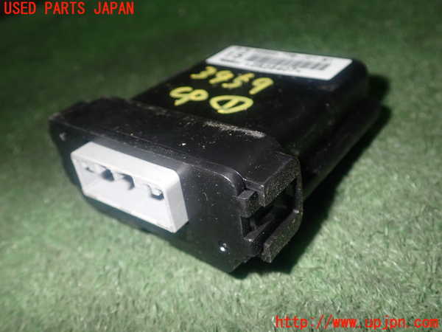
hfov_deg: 51.4
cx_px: 221
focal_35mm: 36
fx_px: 460
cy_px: 166
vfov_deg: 39.7
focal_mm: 6.37
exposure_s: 1/40
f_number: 7.1
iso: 320
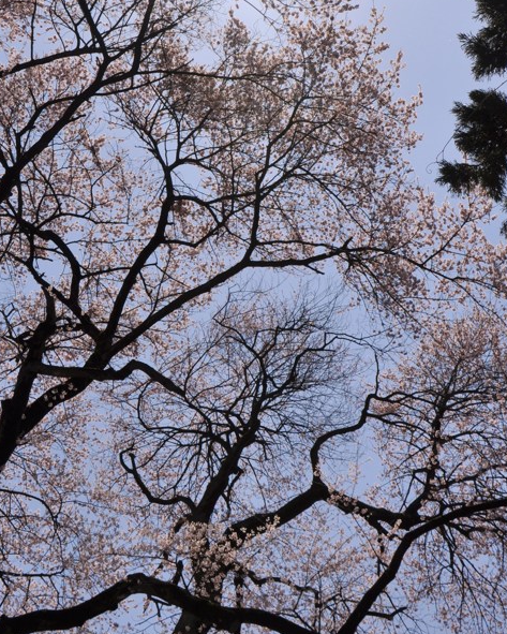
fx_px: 1234
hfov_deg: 23.2
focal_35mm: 66
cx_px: 250
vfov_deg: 28.4
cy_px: 174
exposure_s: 1/1250
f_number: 10
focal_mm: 27
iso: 200
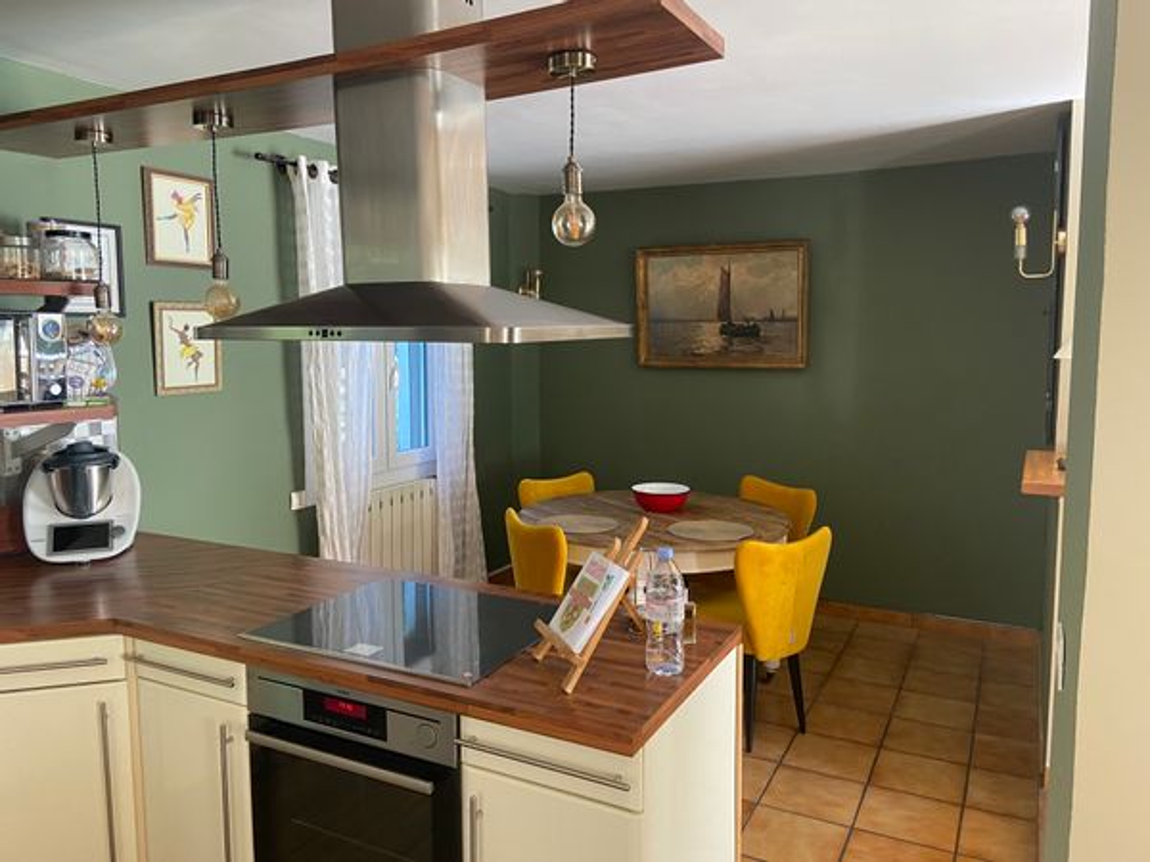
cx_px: 575
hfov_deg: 67.3
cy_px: 431
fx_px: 864
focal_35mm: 26
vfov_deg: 53.1
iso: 160
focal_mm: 4.25
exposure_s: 1/60
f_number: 1.8
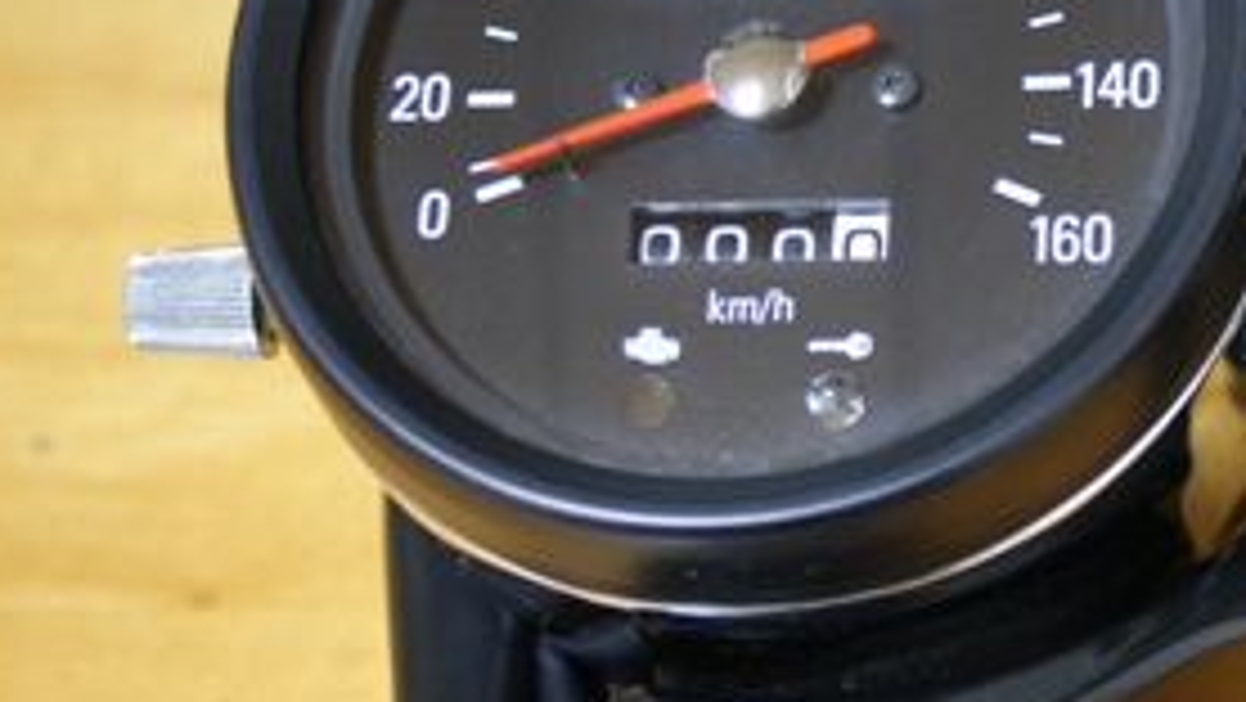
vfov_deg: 11.1
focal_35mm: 109
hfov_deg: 18.8
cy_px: 315
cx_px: 1381
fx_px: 3602
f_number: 2.8
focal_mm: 30
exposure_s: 1/8
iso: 400
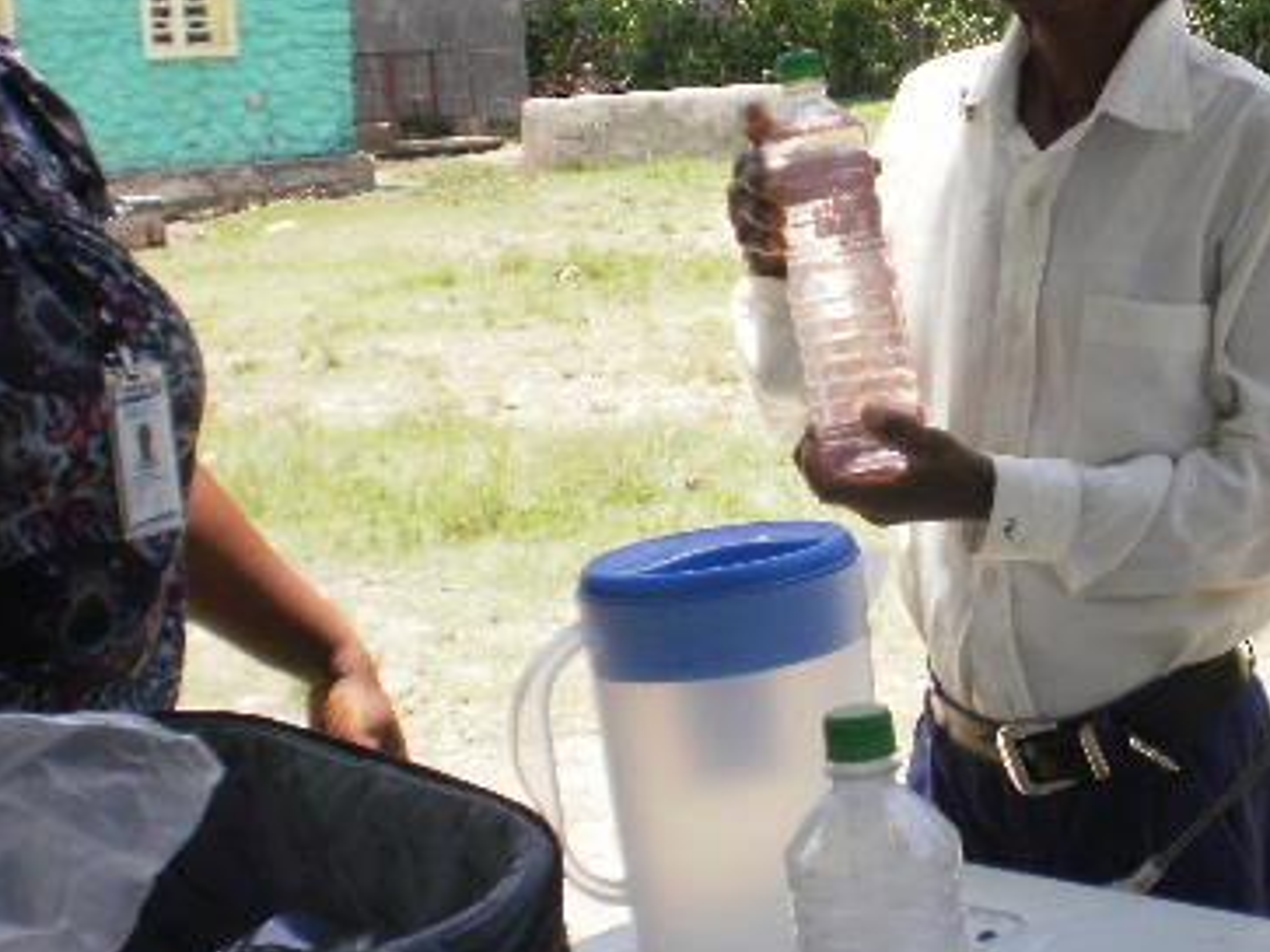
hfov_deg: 26.0
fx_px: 2714
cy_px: 262
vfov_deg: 19.8
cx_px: 945
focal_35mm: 74
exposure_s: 1/400
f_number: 3.5
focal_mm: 7.4
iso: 100
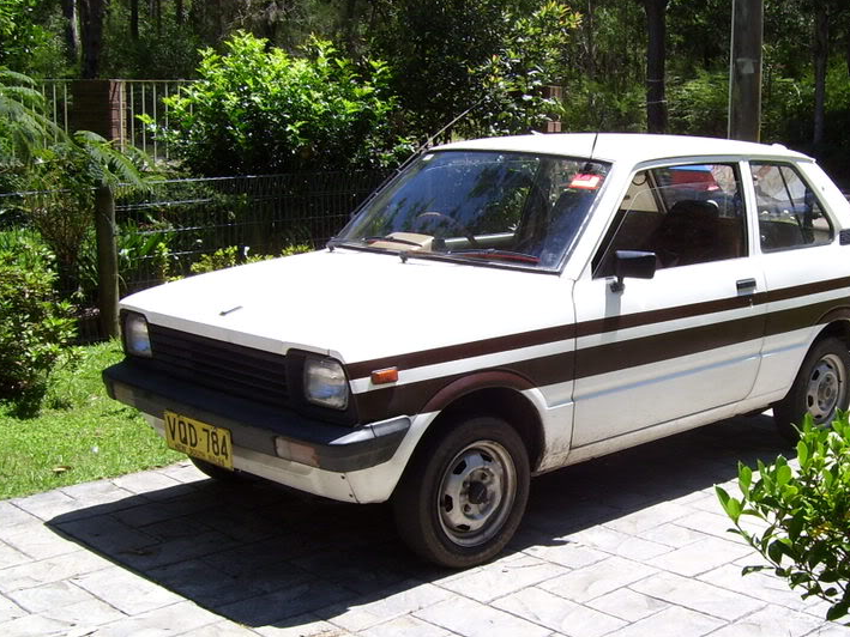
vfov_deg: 28.0
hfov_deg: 36.4
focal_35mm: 52
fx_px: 1277
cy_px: 351
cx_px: 579
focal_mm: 6
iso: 80
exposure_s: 1/350
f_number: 4.8
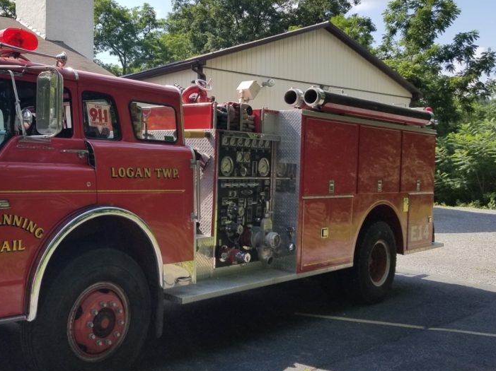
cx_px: 140
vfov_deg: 37.7
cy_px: 187
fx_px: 544
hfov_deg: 47.6
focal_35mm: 38
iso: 50
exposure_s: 1/1773
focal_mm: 4.25
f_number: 1.7
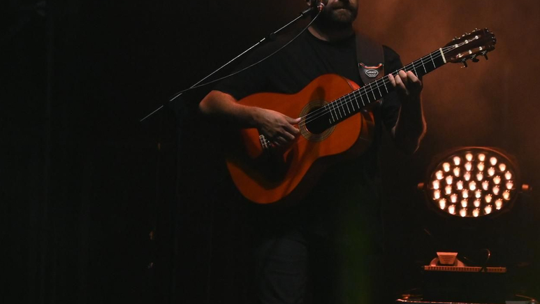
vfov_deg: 2.0
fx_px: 8850
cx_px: 425
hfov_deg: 3.5
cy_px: 139
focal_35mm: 618
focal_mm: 190
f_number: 5.6
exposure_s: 1/200
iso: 2000
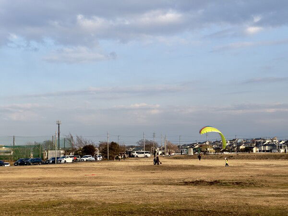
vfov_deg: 19.1
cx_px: 144
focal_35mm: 77
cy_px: 108
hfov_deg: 25.3
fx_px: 641
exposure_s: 1/483
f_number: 2.8
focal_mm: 9
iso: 32
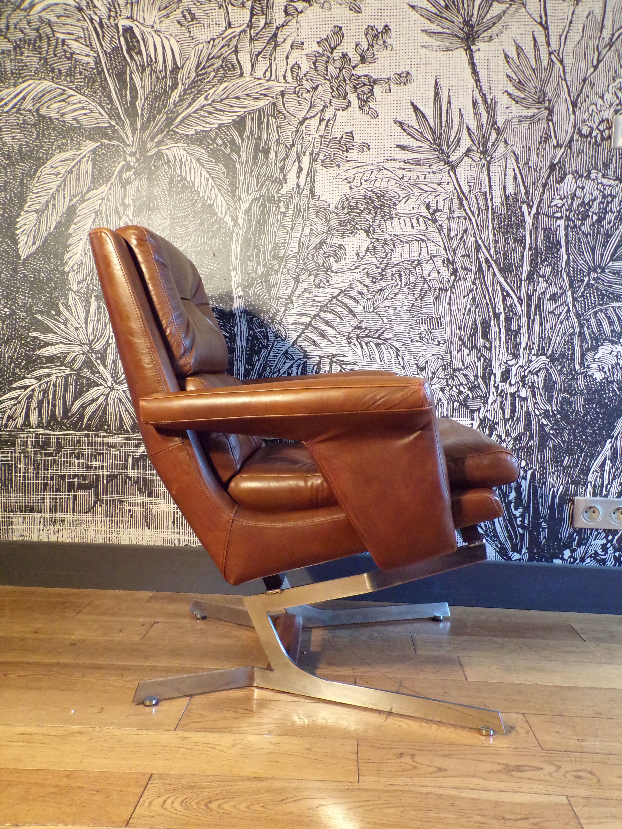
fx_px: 671
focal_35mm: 28
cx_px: 311
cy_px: 414
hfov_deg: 49.7
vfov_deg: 63.4
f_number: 3.1
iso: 630
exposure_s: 1/17
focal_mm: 5
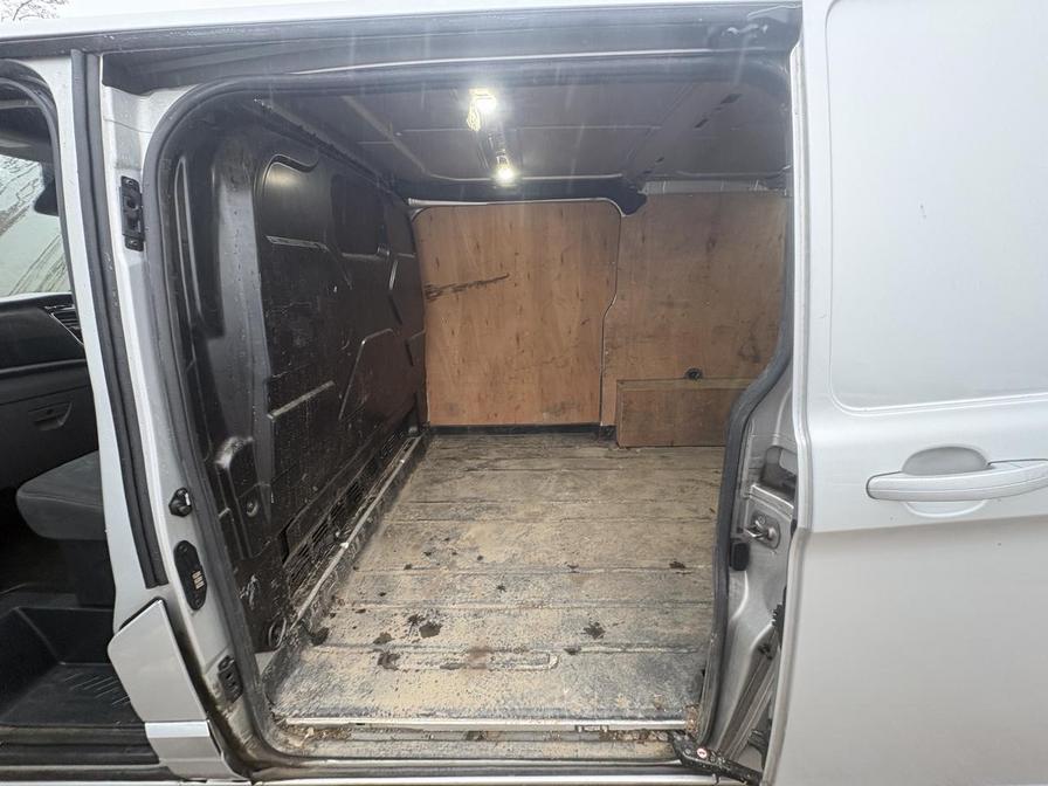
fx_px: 424
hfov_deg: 102.1
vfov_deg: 85.7
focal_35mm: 14
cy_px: 393
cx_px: 524
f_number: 2.2
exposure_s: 1/65
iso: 250
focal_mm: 2.22
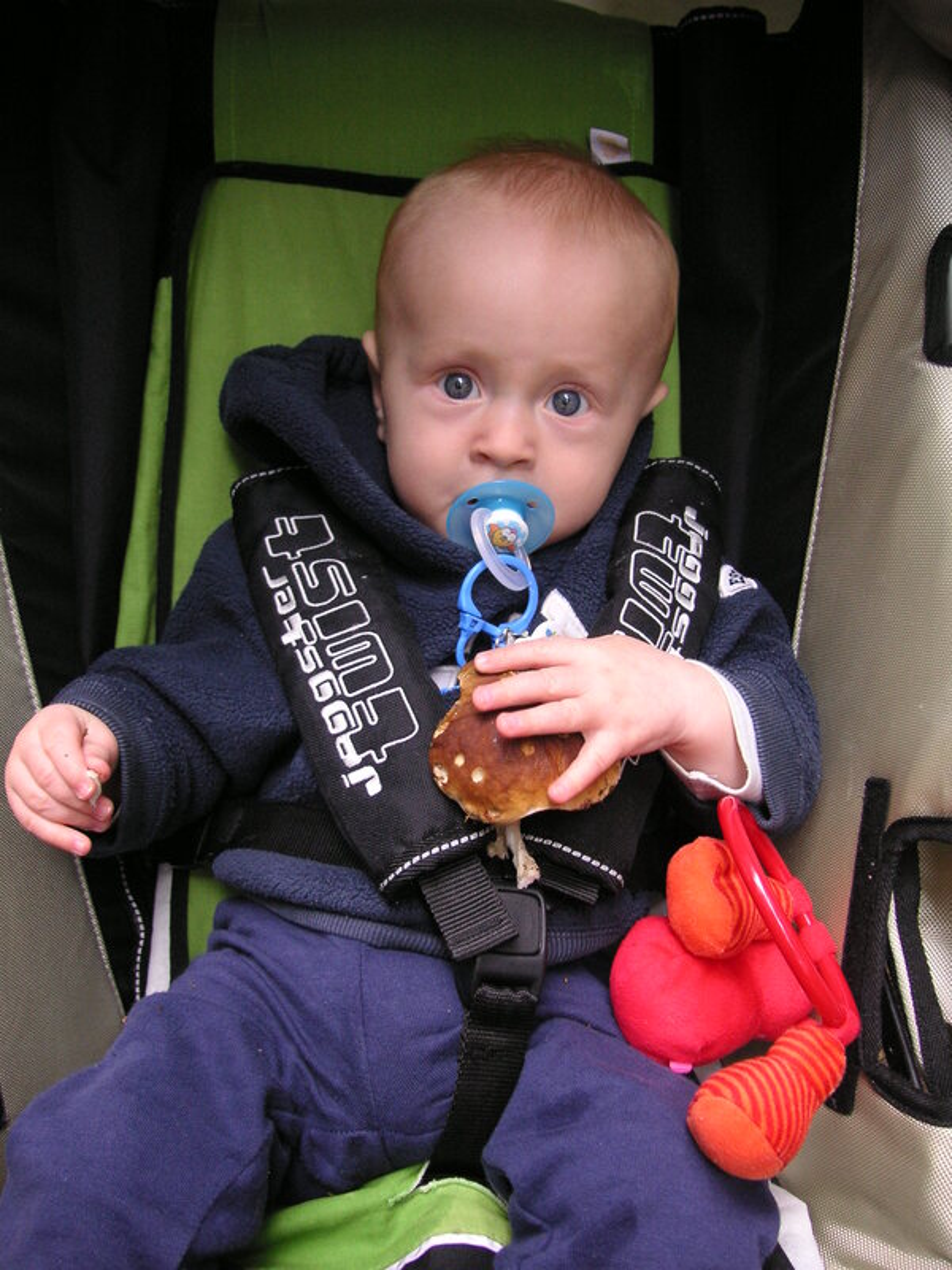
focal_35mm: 37
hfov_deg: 38.7
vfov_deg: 50.1
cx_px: 476
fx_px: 1357
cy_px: 635
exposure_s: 1/45
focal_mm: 6.1
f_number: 2.8
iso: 80
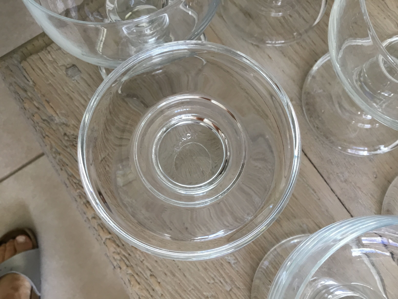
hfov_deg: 58.4
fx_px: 356
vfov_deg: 45.4
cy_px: 150
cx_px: 199
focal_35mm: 31
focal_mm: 3.3
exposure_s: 1/33
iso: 32
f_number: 2.4
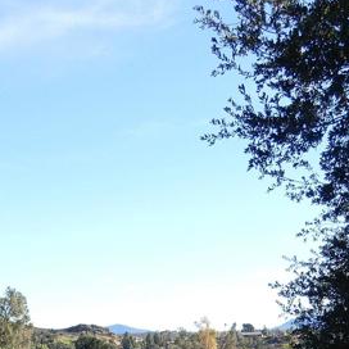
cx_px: 113
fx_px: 913
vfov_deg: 20.0
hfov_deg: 21.6
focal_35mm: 80
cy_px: 447
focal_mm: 4.3
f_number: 3.4
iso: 80
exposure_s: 1/400
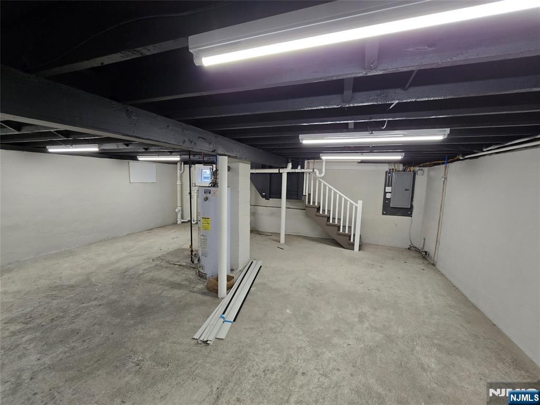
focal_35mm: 13
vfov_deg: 89.9
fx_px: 203
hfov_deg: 106.2
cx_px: 270
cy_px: 202
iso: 125
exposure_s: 1/60
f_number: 2.2
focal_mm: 2.2
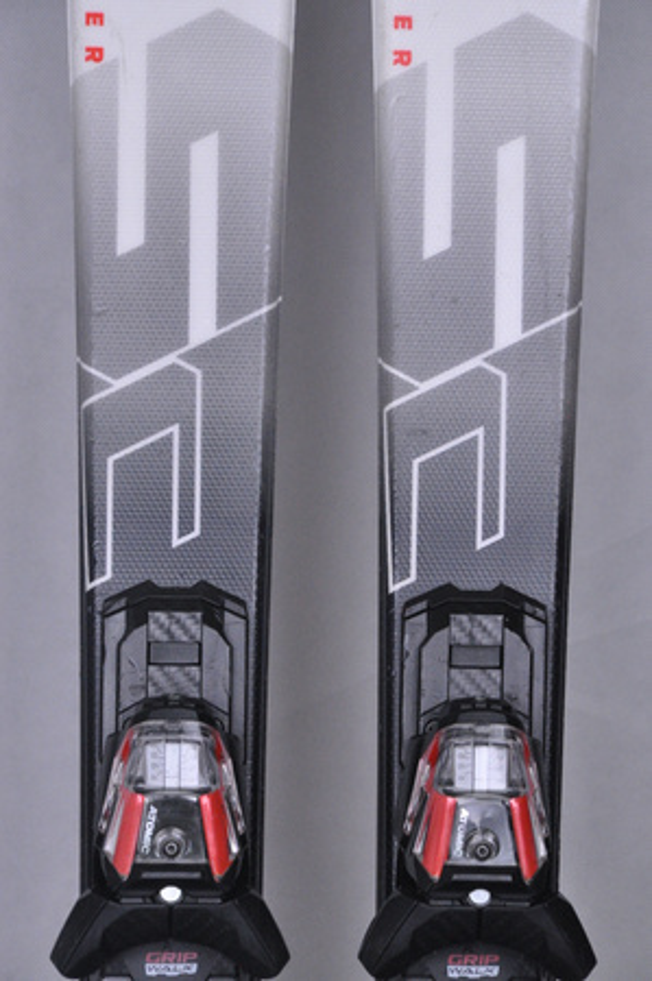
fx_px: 4288
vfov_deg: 13.1
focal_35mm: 158
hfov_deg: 8.7
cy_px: 490
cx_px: 326
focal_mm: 105
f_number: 9.5
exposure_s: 1/125
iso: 3200
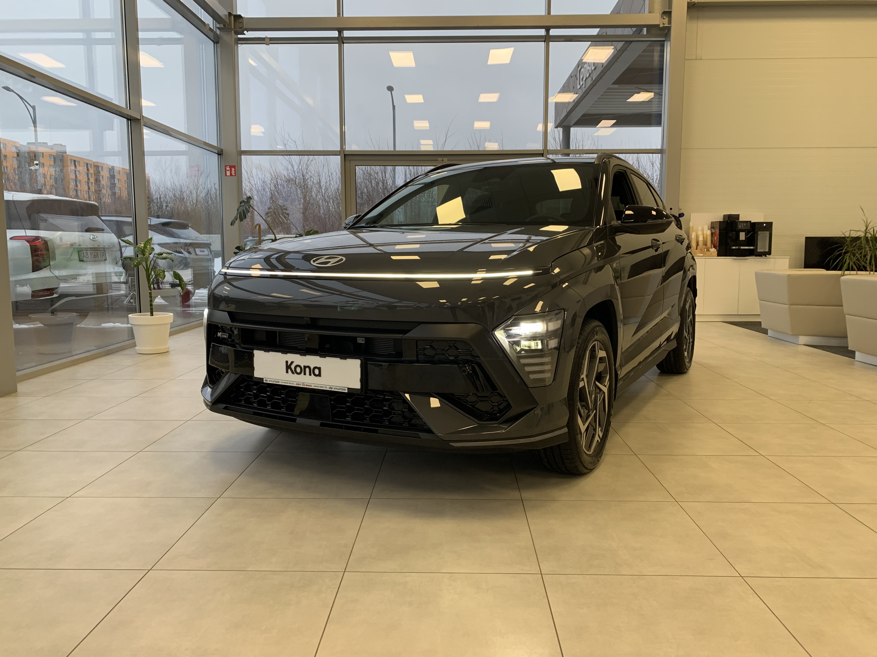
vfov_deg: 53.1
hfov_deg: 67.3
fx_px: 659
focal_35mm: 26
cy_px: 328
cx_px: 438
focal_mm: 4.25
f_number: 1.8
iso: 100
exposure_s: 1/121
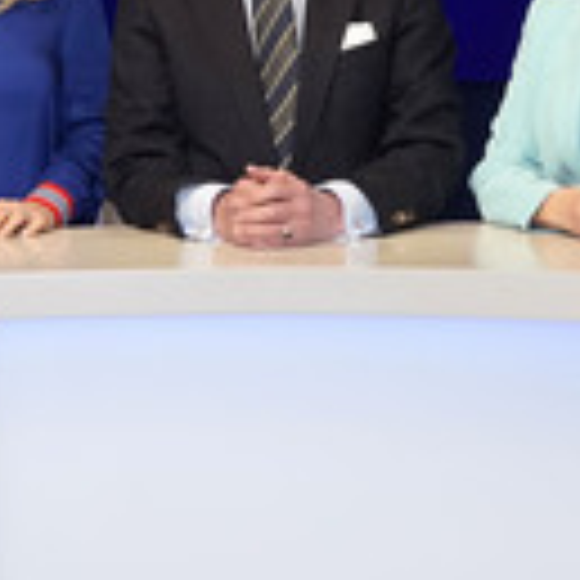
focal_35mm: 92
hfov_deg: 18.3
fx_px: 1744
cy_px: 148
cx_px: -20
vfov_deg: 18.8
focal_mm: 31
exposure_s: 1/160
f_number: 5
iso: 2000
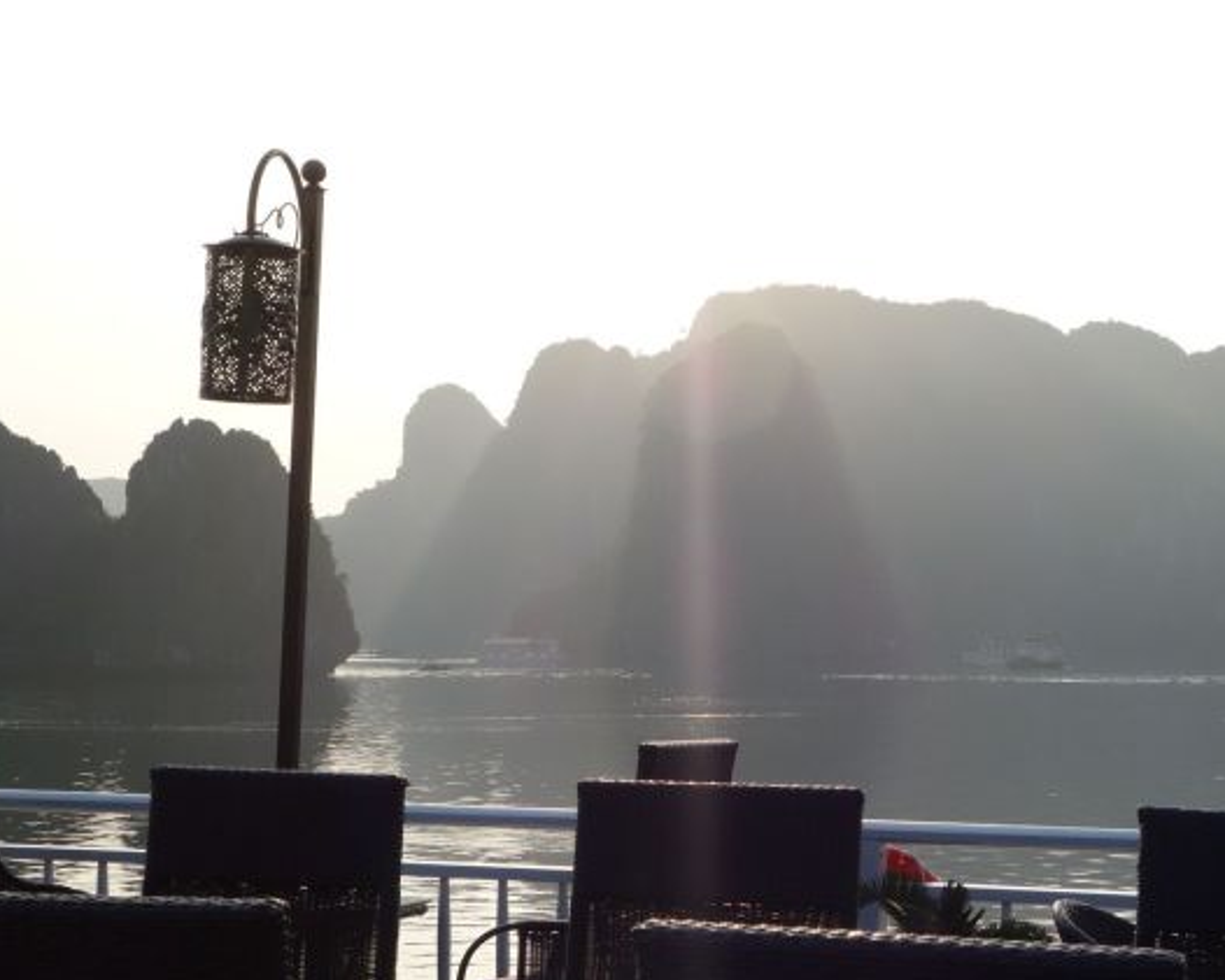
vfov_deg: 19.9
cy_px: 469
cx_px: 689
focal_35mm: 77
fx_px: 2792
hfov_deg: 24.7
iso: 800
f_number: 8
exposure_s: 1/1250
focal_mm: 19.98
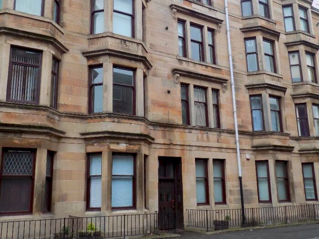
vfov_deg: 41.8
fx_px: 313
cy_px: 120
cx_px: 160
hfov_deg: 54.0
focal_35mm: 34
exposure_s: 1/30
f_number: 3.4
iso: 100
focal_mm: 6.1
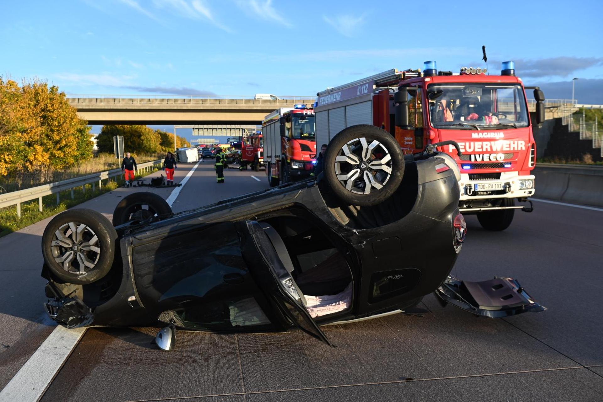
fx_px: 586
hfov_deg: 54.4
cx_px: 302
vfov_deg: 37.9
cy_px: 201
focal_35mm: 35
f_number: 4
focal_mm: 35
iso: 250
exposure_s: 1/800
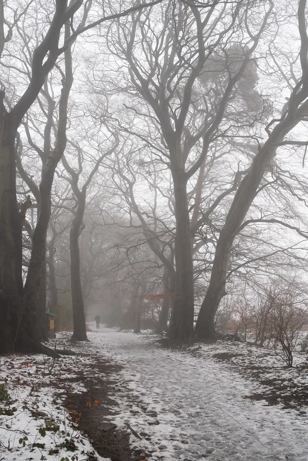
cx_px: 154
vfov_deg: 51.9
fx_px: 475
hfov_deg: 36.0
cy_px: 230
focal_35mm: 37
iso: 320
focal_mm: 37
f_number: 8
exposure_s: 1/80
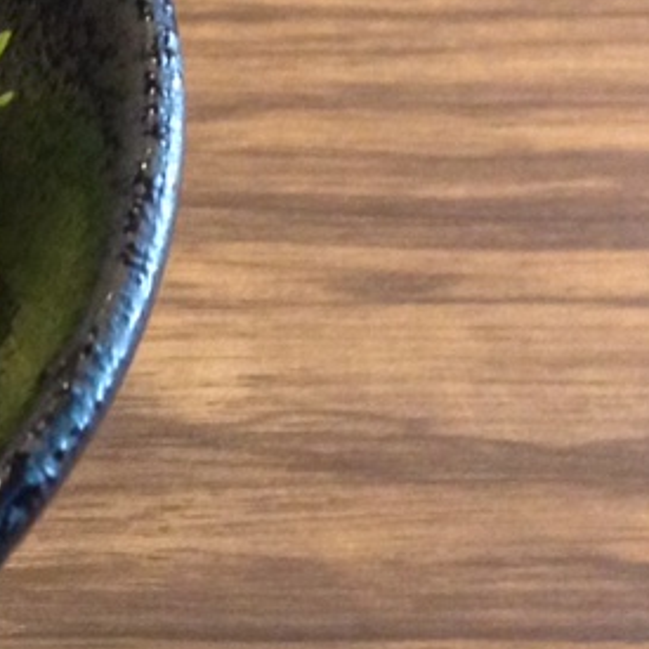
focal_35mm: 136
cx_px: -451
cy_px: 231
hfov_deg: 12.0
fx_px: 2885
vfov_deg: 12.8
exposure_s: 1/20
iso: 320
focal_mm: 4.12
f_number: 2.4
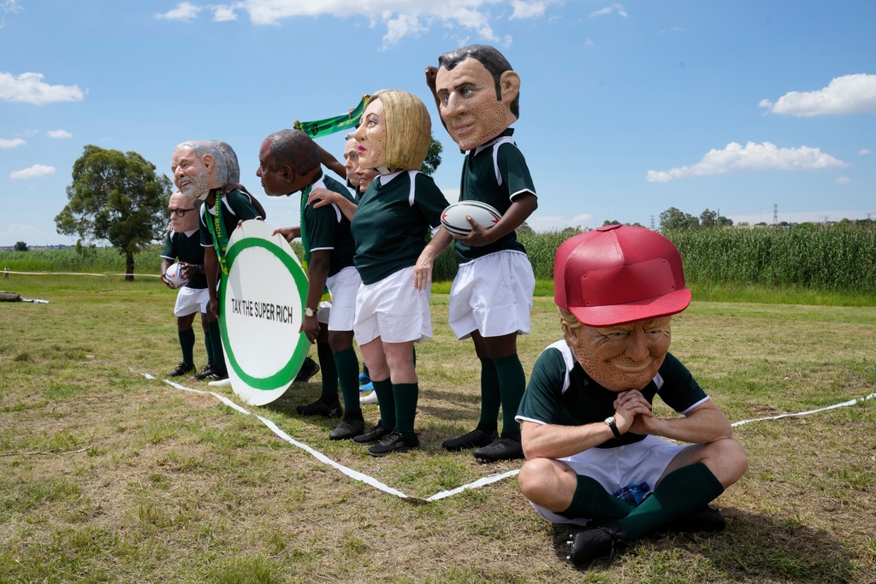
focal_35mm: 33
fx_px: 803
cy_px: 292
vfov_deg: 40.0
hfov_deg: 57.2
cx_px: 438
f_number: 13
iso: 400
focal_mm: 33
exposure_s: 1/500
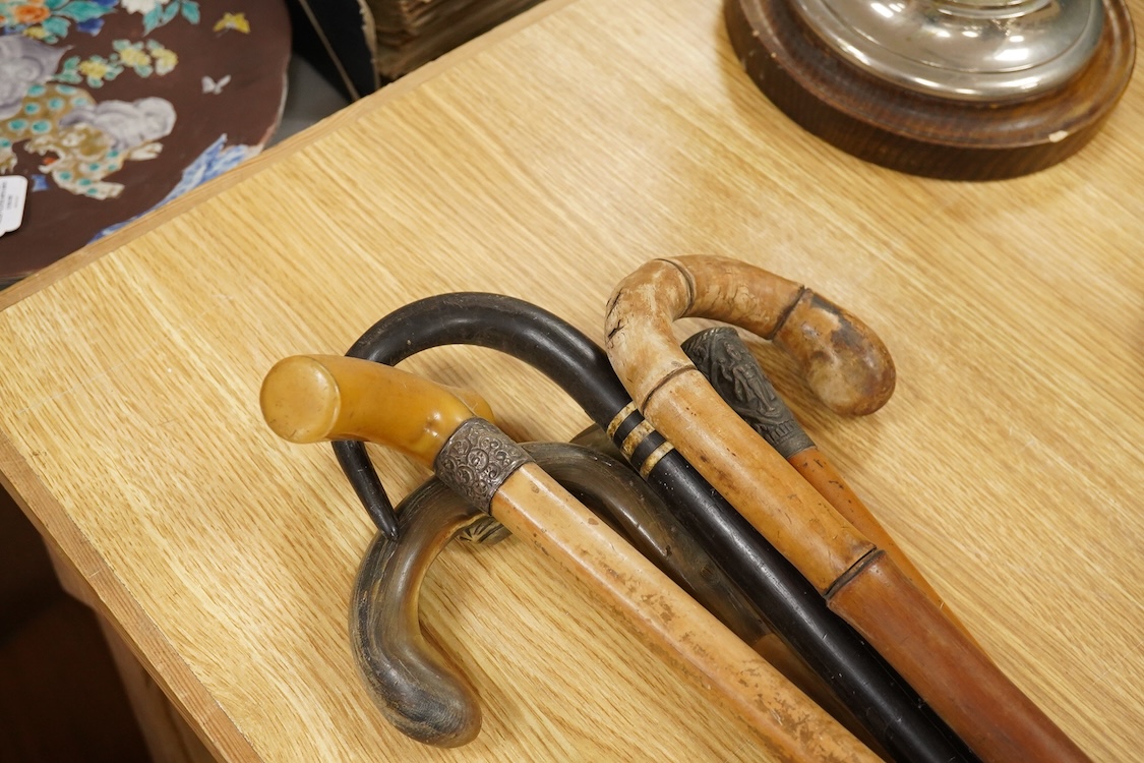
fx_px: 1430
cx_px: 572
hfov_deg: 43.6
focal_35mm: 45
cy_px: 382
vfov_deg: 29.9
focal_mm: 30
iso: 2500
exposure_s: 1/160
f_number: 8
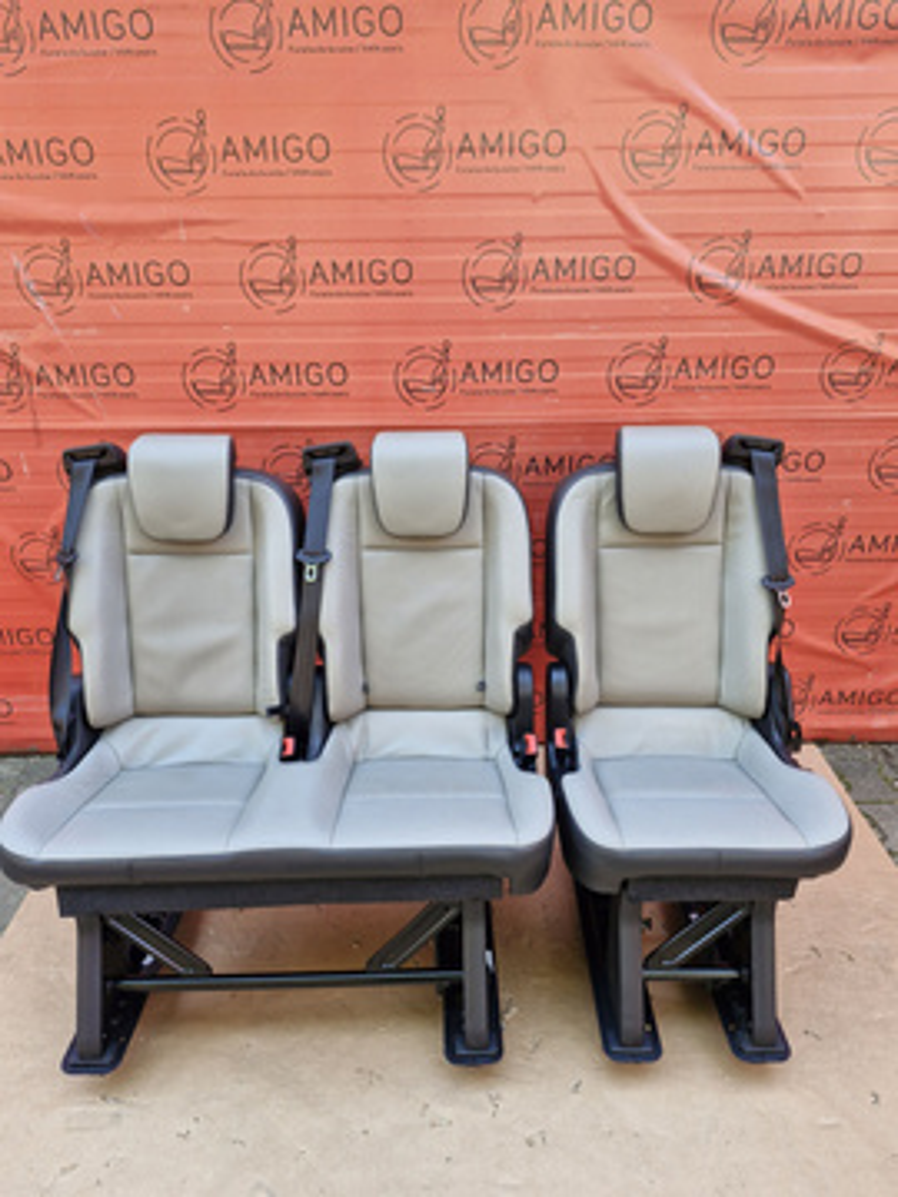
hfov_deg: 58.9
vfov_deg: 73.9
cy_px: 598
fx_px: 796
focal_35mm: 23
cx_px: 449
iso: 50
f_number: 1.8
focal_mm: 5.54
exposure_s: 1/100
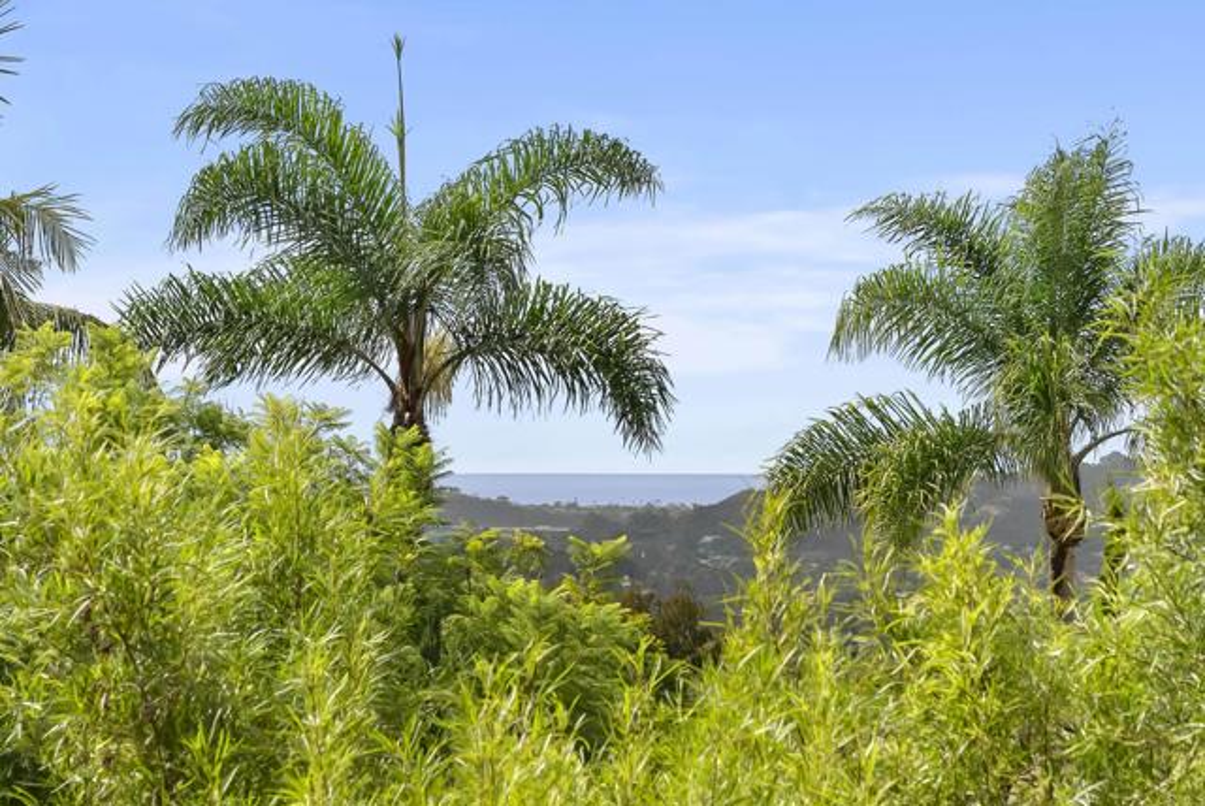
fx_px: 3518
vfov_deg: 13.1
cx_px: 602
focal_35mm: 105
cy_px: 403
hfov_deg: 19.4
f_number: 11
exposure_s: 1/1600
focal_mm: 105
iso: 500
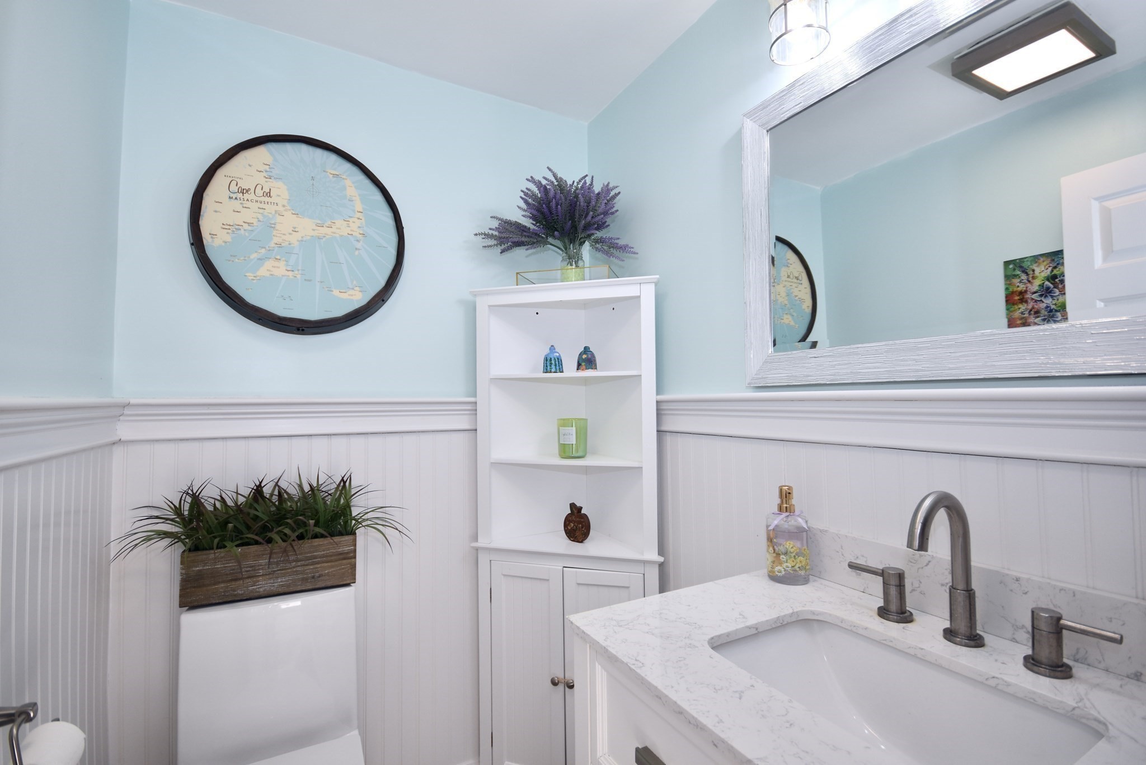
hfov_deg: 100.4
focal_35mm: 15
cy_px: 382
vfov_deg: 77.4
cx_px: 573
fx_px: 478
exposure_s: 1/100
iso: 200
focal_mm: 10
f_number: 5
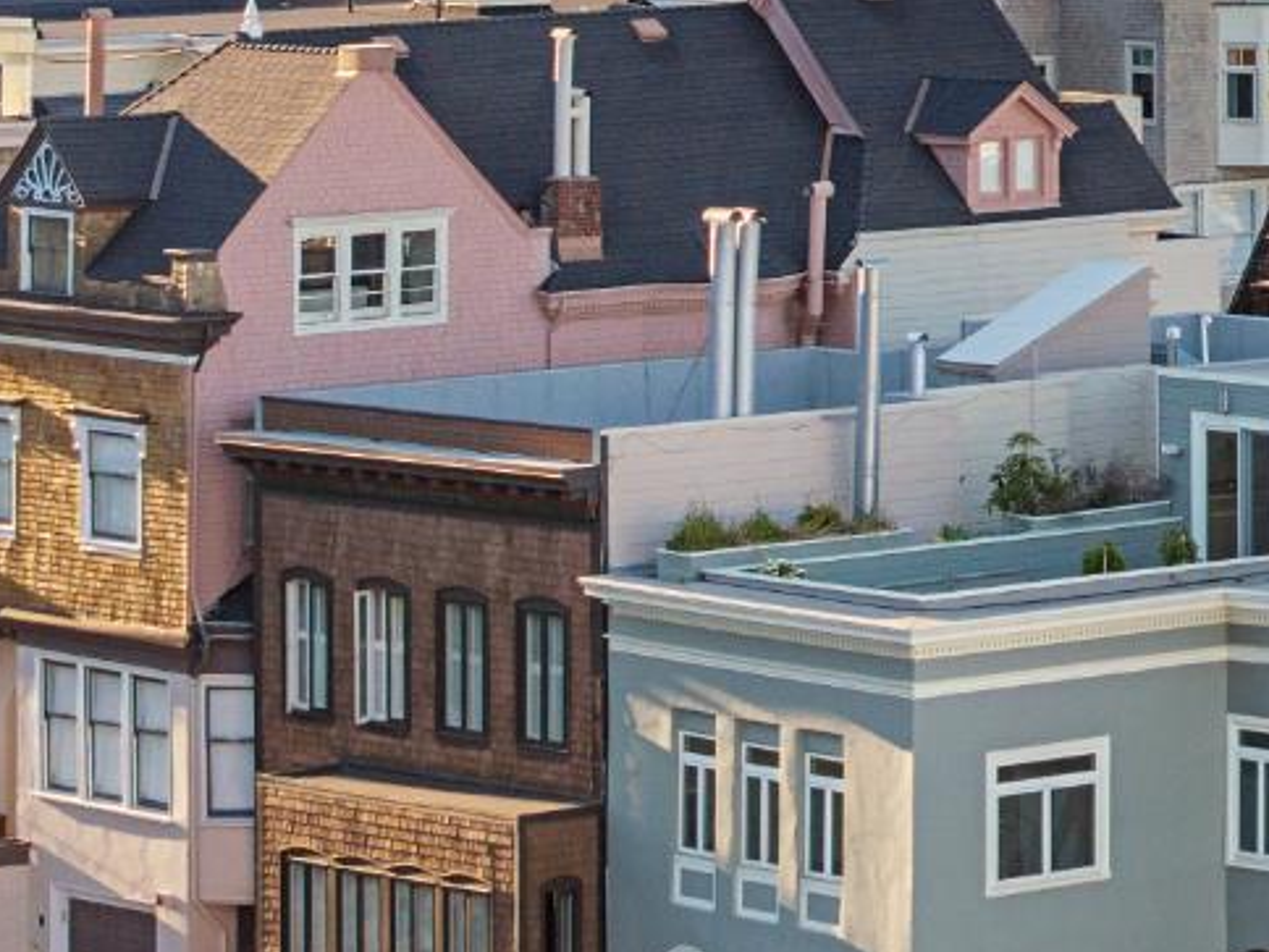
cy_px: -375
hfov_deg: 8.9
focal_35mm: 217
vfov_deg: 6.8
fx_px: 7955
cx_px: 1854
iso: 100
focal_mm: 19.4
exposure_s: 1/1250
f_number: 2.8
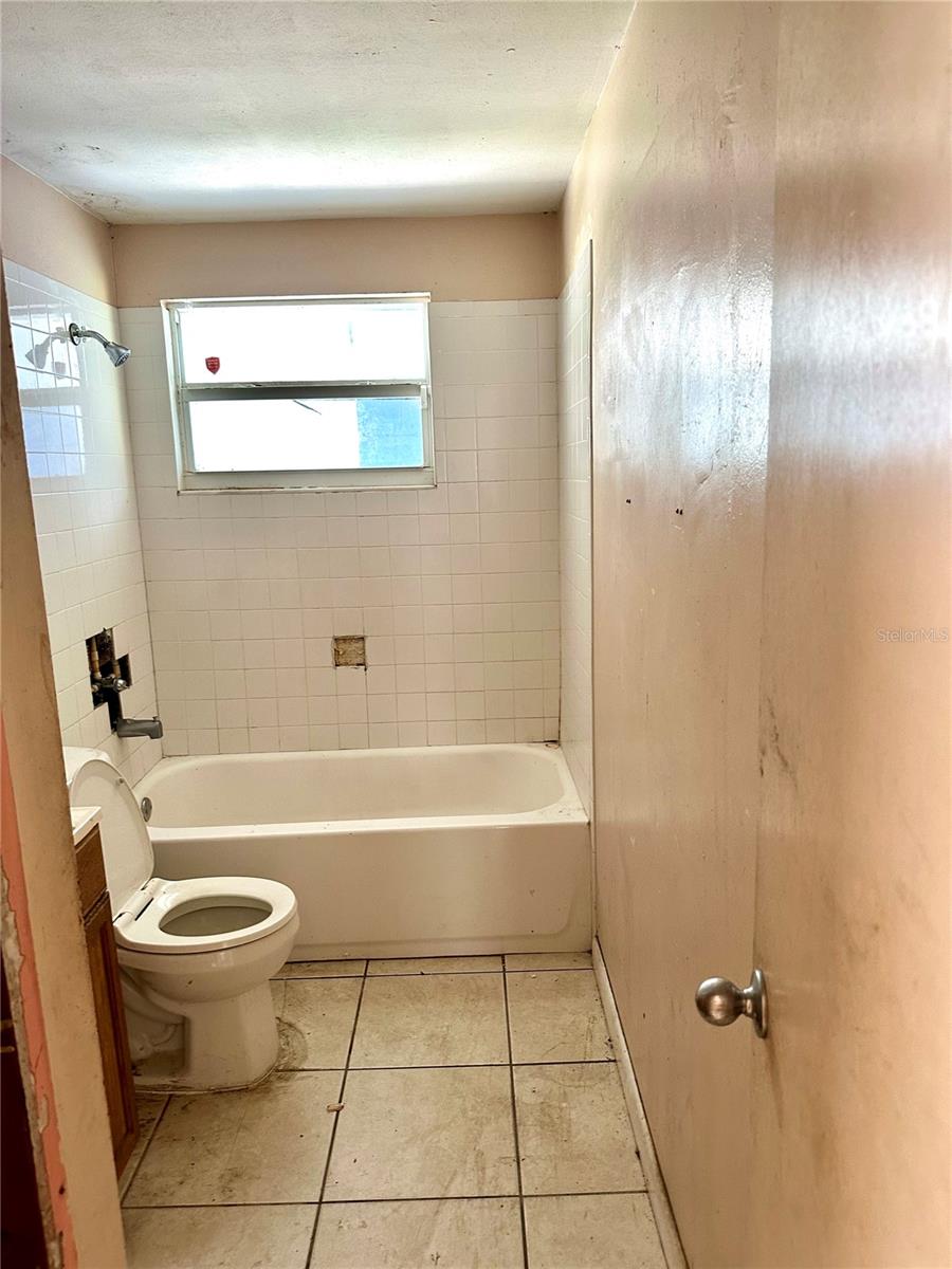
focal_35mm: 24
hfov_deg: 56.8
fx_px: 880
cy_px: 634
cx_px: 476
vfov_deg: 71.6
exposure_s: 1/62
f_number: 1.78
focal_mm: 6.86
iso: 250
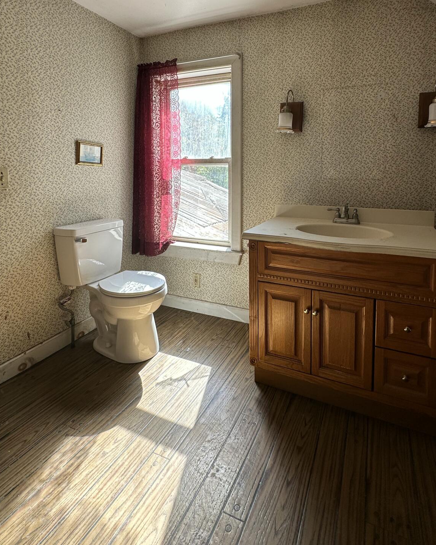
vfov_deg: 81.0
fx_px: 306
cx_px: 249
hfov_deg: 70.5
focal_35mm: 19
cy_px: 191
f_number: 2.2
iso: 40
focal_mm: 2.22
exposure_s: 1/145
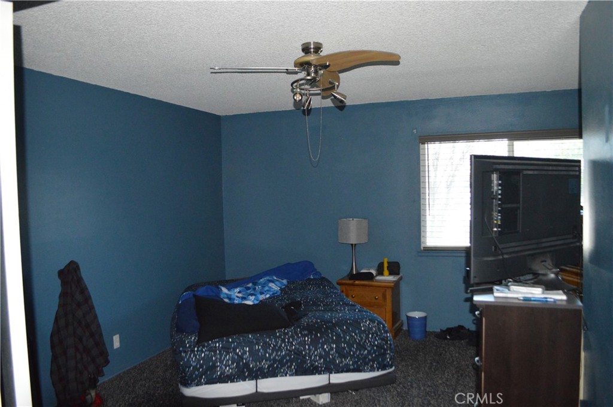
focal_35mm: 27
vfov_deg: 47.8
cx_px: 306
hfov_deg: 67.4
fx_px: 459
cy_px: 204
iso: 2800
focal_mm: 18
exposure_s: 1/60
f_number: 3.5
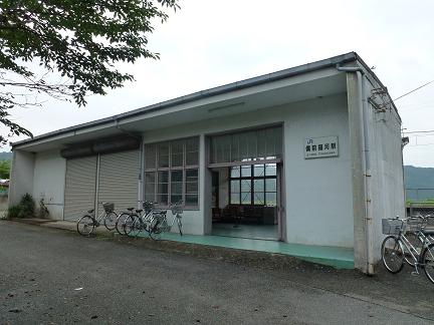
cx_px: 217
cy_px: 162
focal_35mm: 24
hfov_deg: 71.6
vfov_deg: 56.8
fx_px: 301
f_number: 4
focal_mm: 4.3
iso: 160
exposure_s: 1/500
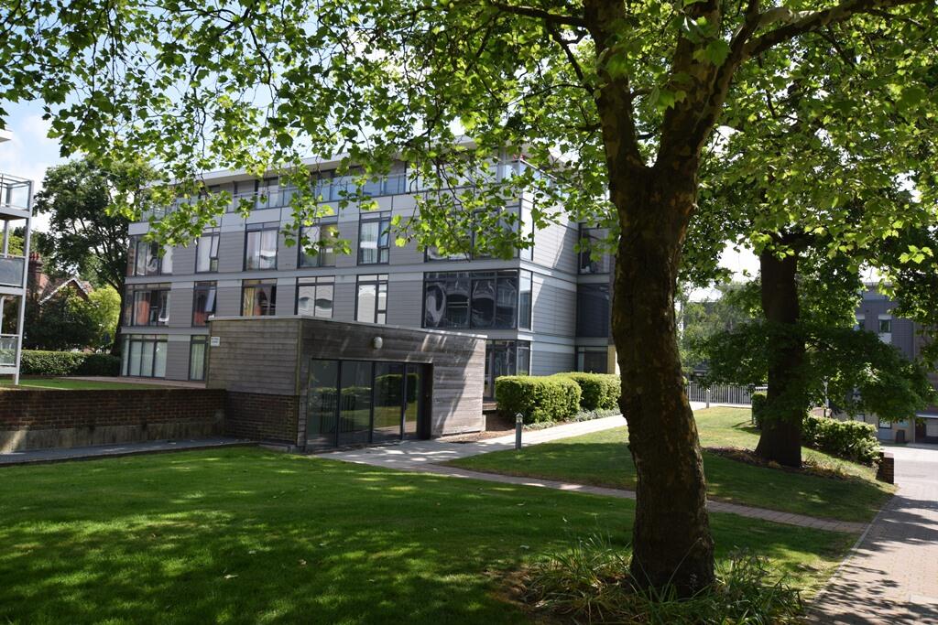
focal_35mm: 30
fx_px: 782
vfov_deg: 43.6
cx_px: 469
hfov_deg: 61.9
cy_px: 312
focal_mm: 20
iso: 250
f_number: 8
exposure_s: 1/250
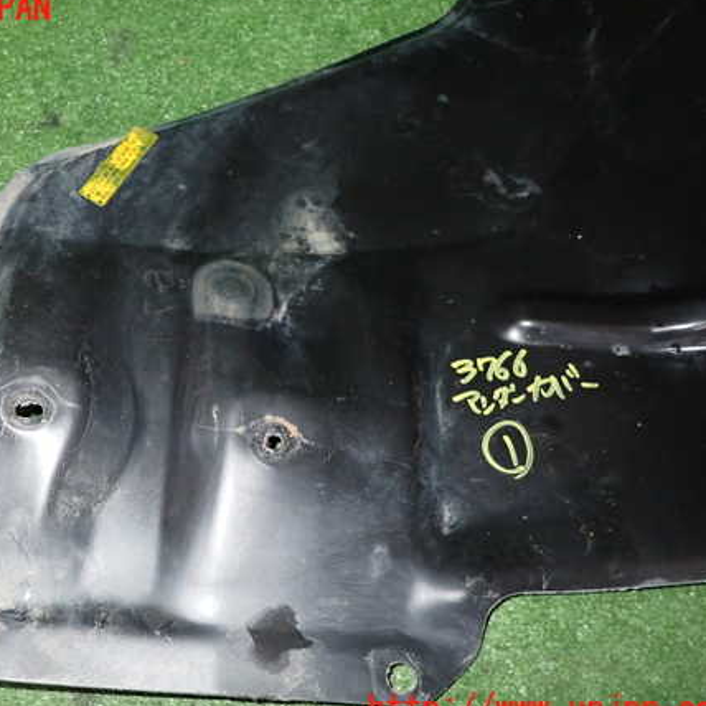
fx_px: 715
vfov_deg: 52.5
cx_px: 246
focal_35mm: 31
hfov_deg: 51.7
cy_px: 360
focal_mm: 4.5
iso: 800
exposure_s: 1/30
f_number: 5.6
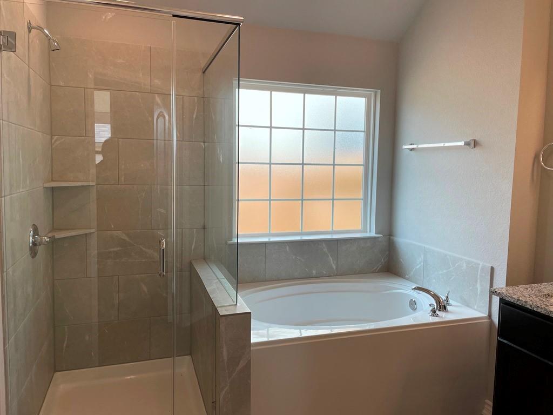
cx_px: 276
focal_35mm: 26
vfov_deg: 53.1
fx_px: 415
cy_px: 208
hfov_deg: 67.3
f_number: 1.6
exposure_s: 1/232
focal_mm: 4.2
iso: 32
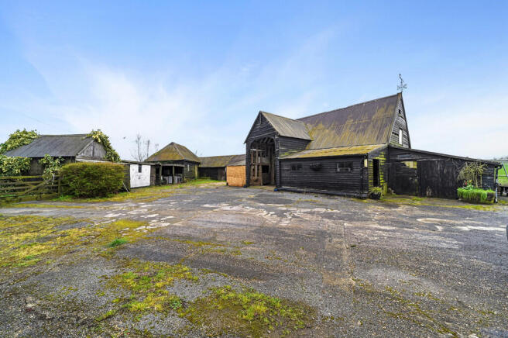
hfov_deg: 104.3
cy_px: 169
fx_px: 197
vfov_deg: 81.1
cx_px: 254
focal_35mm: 14
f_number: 8
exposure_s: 1/60
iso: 400
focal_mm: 14
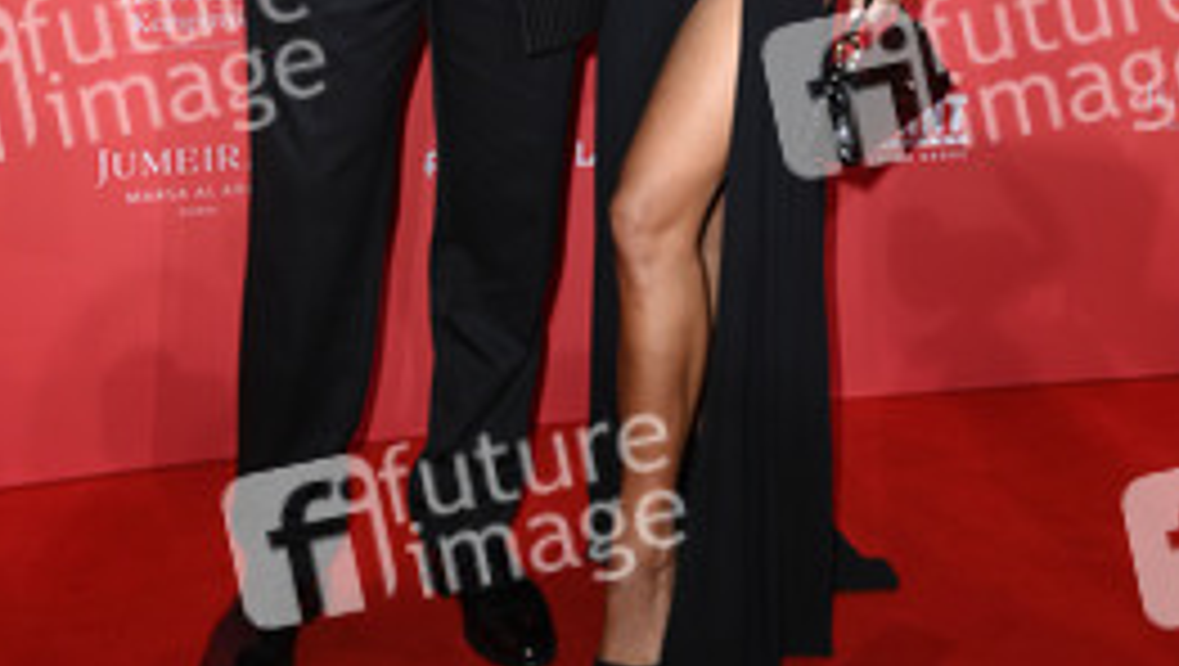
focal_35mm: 67
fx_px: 2097
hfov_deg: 31.4
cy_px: -153
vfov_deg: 17.2
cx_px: 585
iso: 1000
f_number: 5.6
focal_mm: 42
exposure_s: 1/250
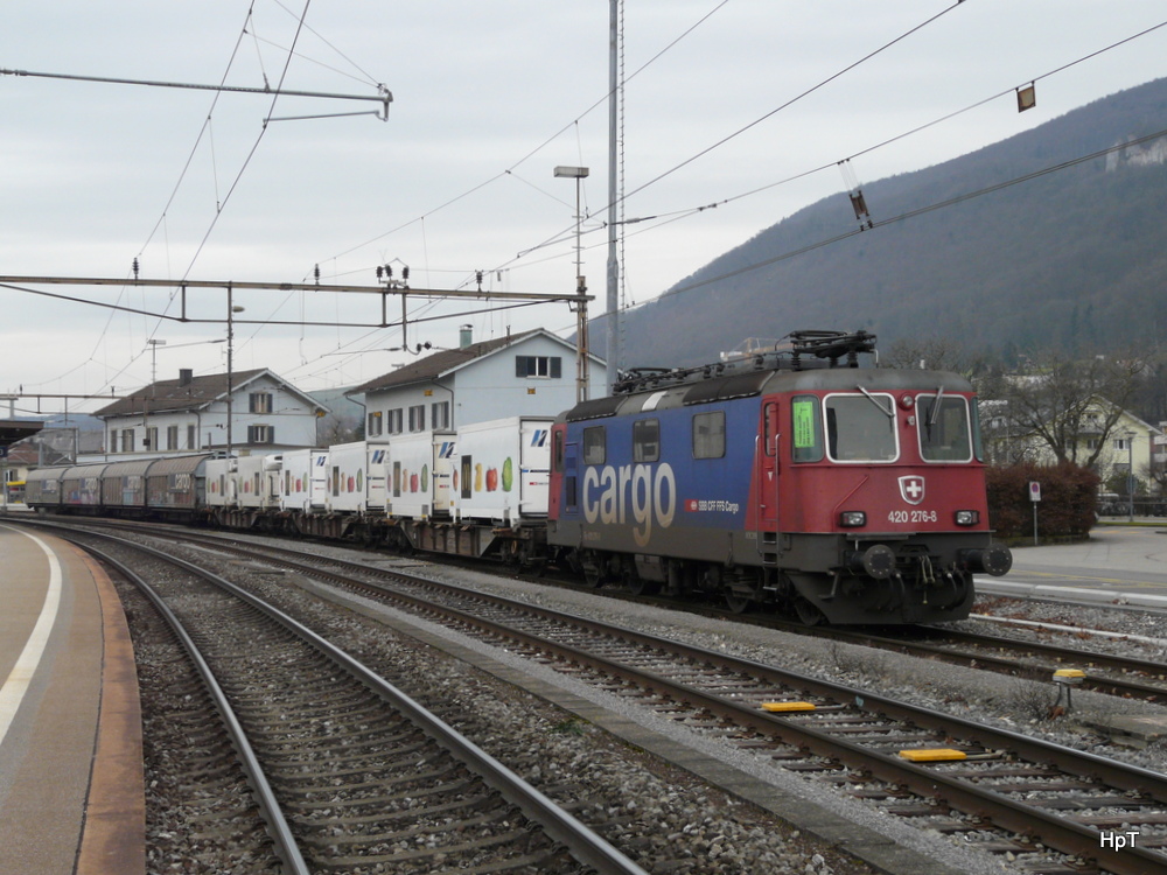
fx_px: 1652
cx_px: 584
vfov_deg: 29.7
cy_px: 438
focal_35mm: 49
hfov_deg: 38.9
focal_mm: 8.1
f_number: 3.6
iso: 160
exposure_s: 1/160
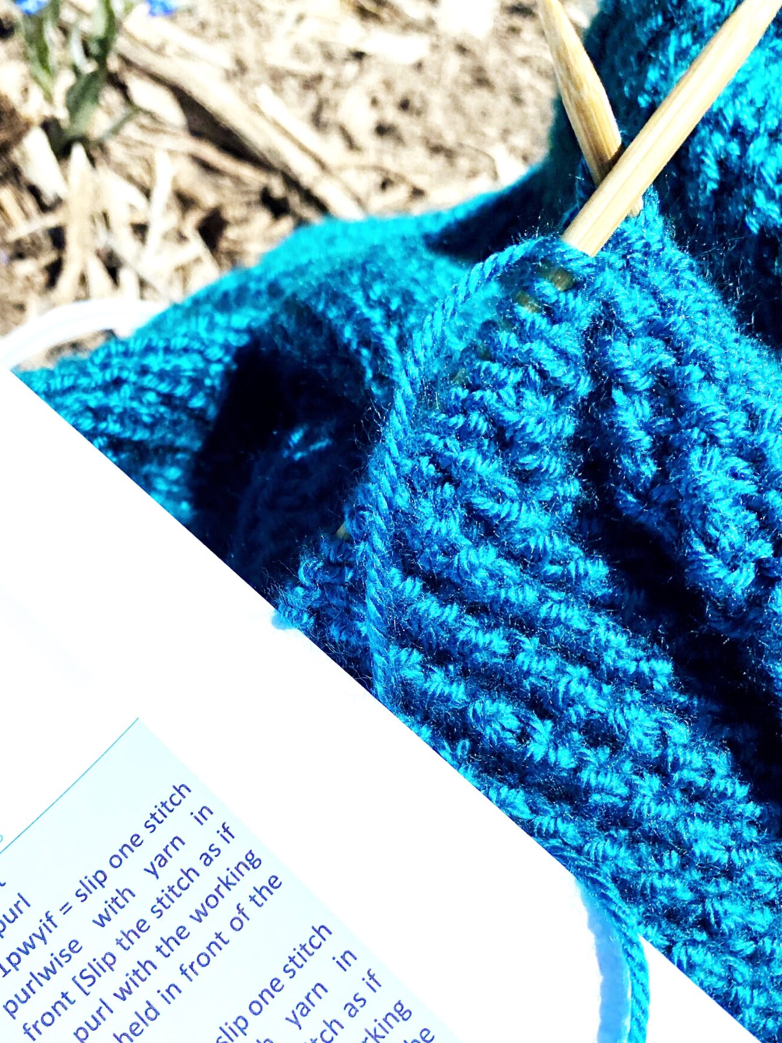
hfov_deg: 37.6
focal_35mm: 38
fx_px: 1145
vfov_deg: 48.7
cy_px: 626
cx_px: 311
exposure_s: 1/9615
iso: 32
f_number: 1.8
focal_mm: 4.25
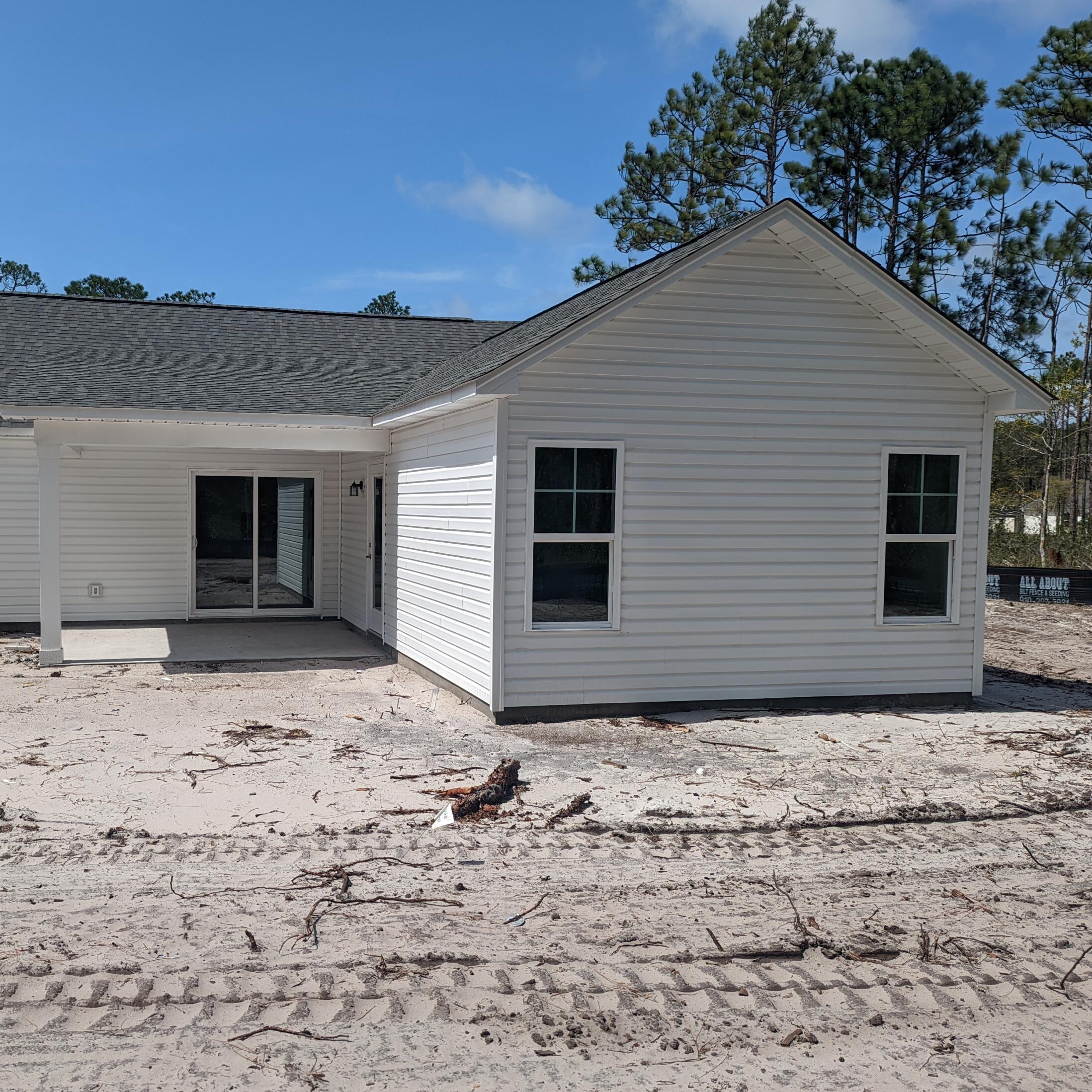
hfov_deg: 54.8
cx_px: 392
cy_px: 558
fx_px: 1035
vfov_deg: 55.6
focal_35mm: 29
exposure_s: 1/3650
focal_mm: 6.81
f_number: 1.85
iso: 46
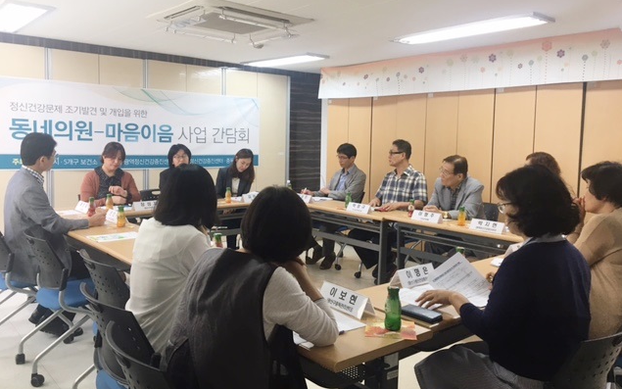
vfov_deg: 40.6
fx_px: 526
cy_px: 176
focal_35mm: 31
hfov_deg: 61.2
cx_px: 311
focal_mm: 4.15
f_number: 2.2
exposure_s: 1/30
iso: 32
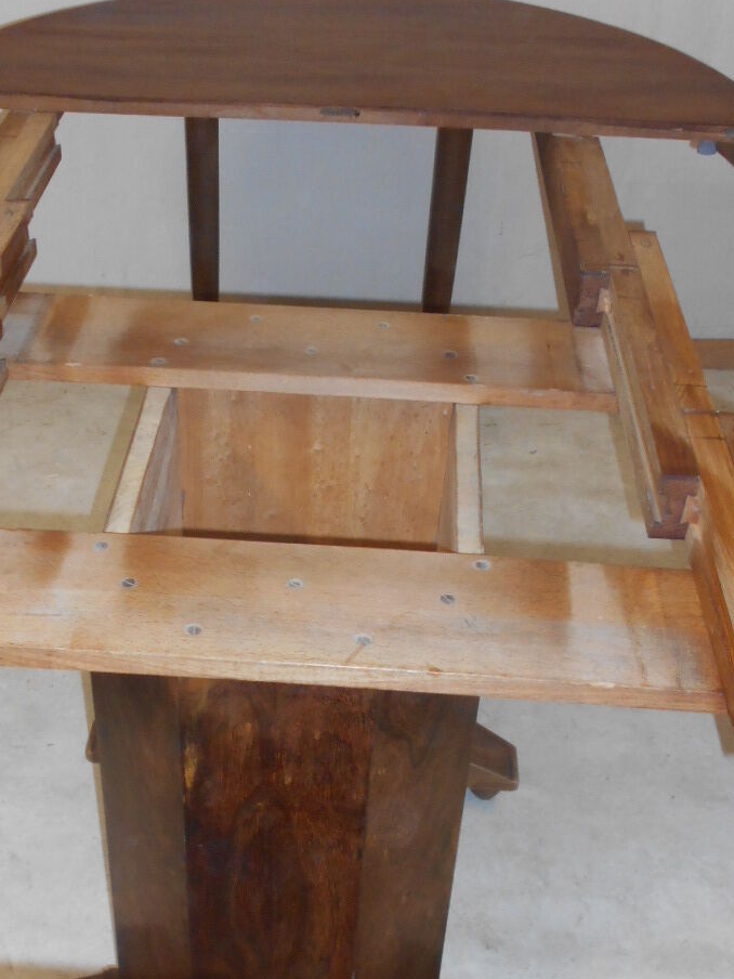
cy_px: 592
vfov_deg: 41.0
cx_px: 286
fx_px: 1301
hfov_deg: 31.4
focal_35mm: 46
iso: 200
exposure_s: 1/25
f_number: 3.2
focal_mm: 4.6
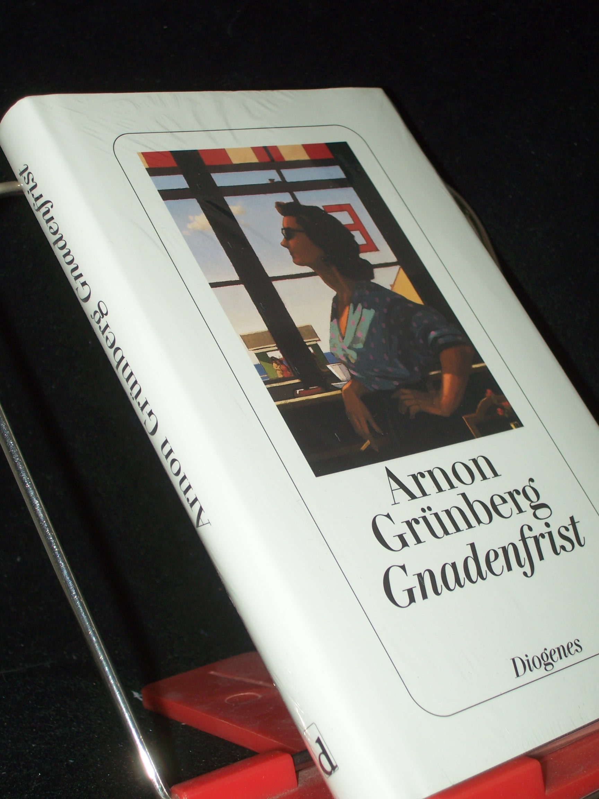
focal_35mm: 66
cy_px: 400
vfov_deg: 29.4
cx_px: 300
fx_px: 1523
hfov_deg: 22.3
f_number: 3.6
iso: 80
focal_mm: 11
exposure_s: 1/80
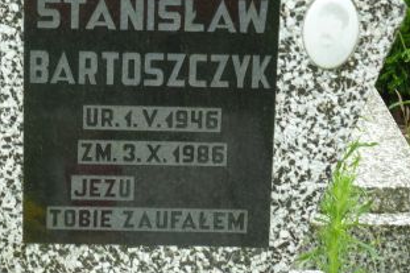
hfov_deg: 10.8
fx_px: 2174
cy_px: 95
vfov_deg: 7.2
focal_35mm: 191
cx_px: 174
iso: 80
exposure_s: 1/50
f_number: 4.4
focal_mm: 19.5
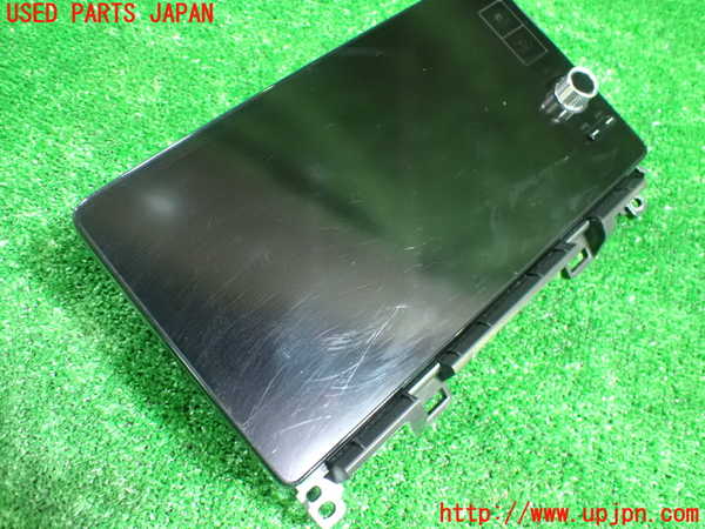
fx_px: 611
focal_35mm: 30
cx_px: 352
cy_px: 264
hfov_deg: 60.0
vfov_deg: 46.8
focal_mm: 5.4
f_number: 2.3
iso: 1600
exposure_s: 1/30
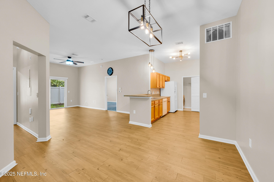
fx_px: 106
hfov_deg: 104.3
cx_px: 137
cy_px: 91
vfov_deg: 81.1
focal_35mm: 14
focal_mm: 14
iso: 250
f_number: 9
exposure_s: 1/2.5
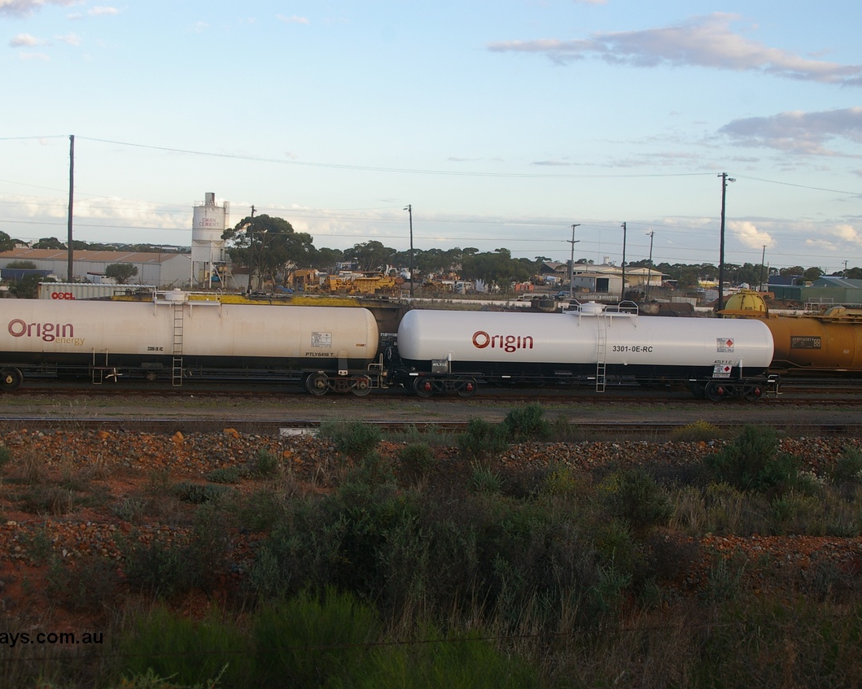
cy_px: 344
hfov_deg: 36.5
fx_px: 1301
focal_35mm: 51
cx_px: 347
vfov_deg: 29.7
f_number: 8
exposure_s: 1/125
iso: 200
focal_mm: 30
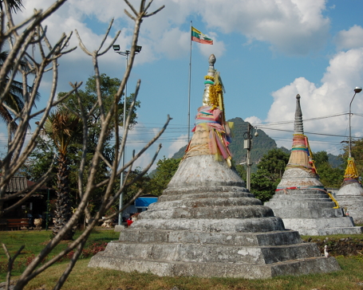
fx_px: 640
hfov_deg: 31.7
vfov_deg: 25.6
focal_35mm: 60
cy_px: 145
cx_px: 197
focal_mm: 35
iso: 200
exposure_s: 1/2000
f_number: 4.5
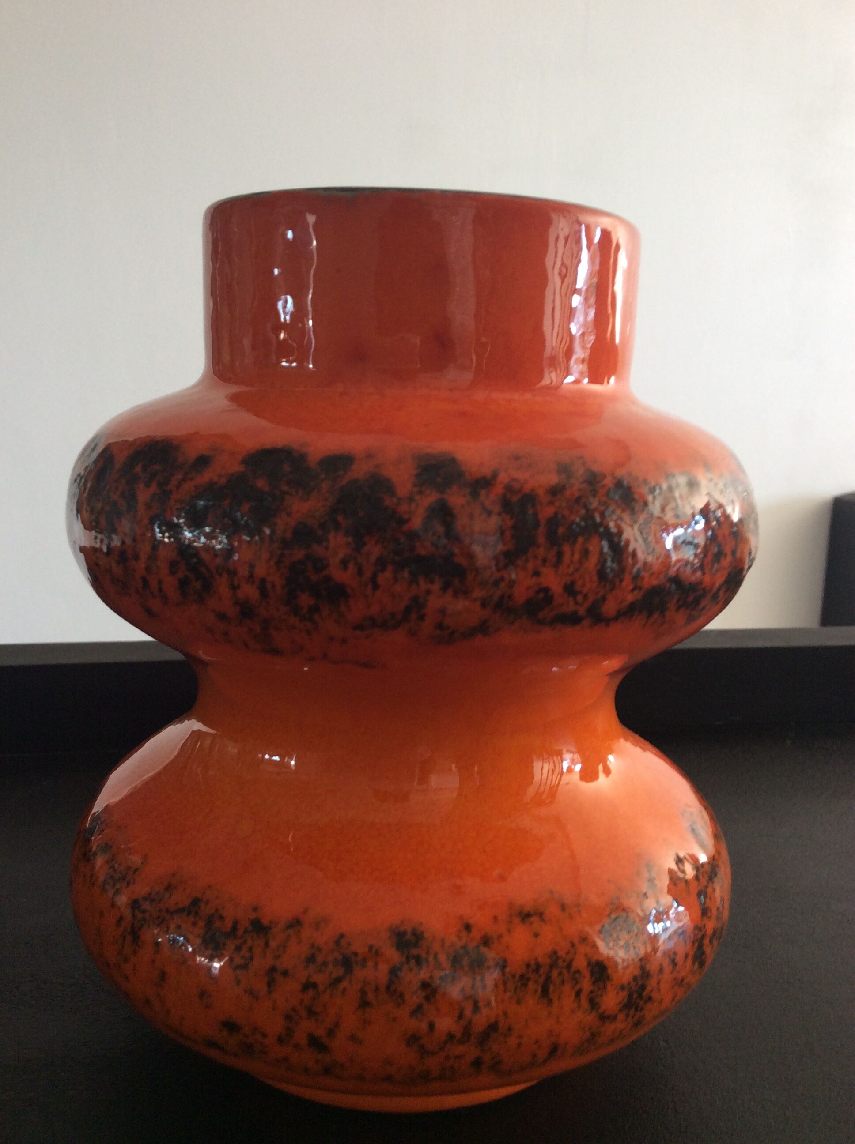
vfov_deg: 56.9
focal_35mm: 32
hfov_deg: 44.1
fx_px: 1057
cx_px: 428
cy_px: 572
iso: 50
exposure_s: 1/25
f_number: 2.4
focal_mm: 3.3
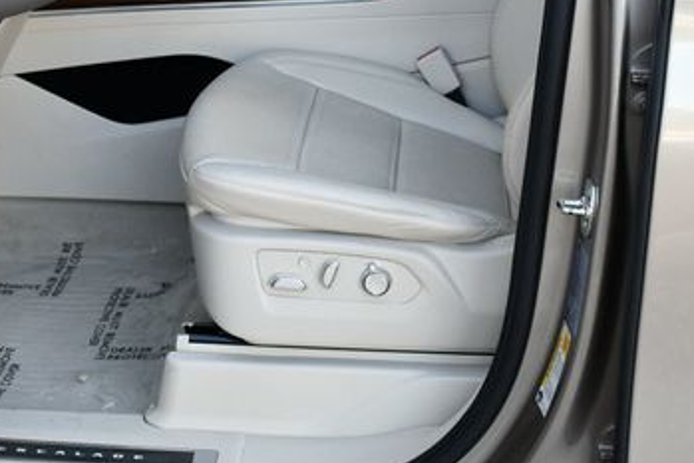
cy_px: 54
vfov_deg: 20.3
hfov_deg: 30.4
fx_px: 1273
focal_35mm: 66
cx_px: 260
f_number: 4
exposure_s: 1/250
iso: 400
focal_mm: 18
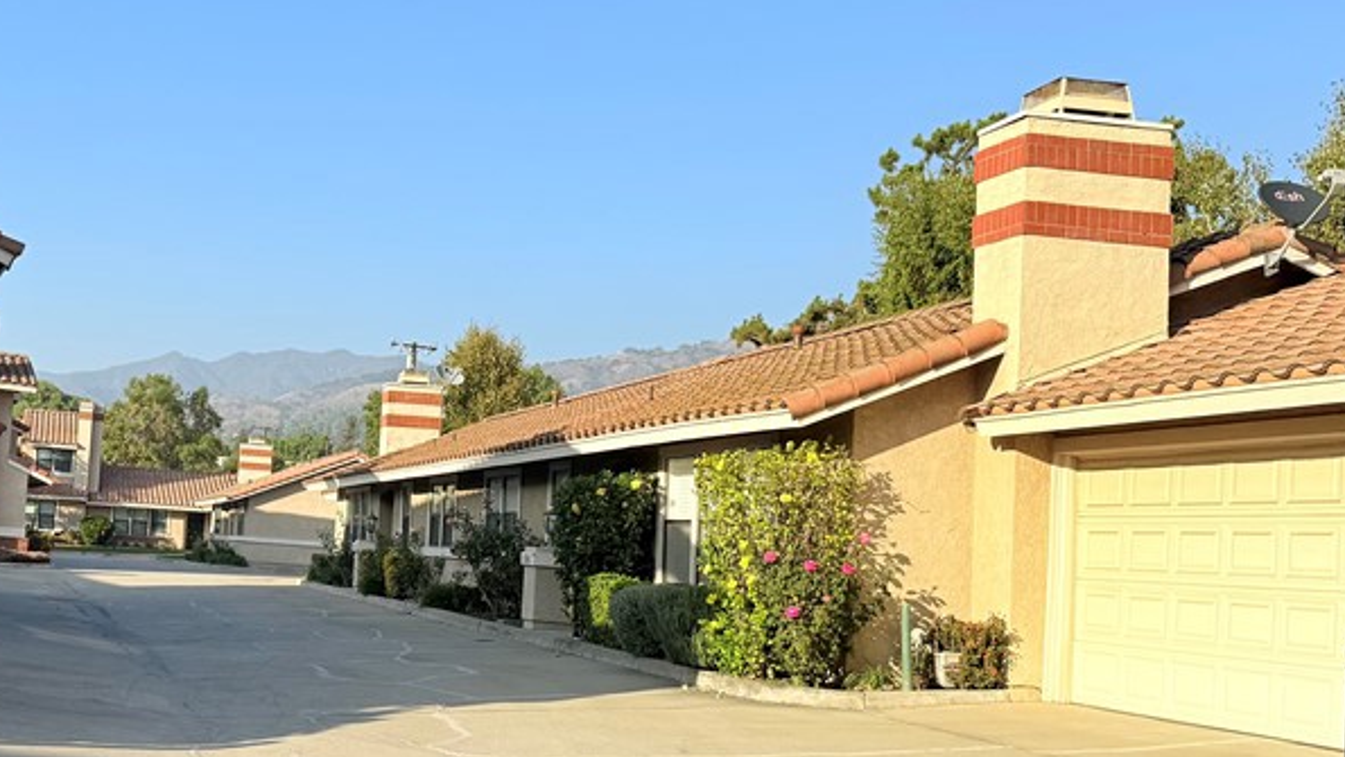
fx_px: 1605
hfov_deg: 43.2
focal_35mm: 45
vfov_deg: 26.5
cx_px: 255
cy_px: 423
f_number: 1.78
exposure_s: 1/3584
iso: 80
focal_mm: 6.76
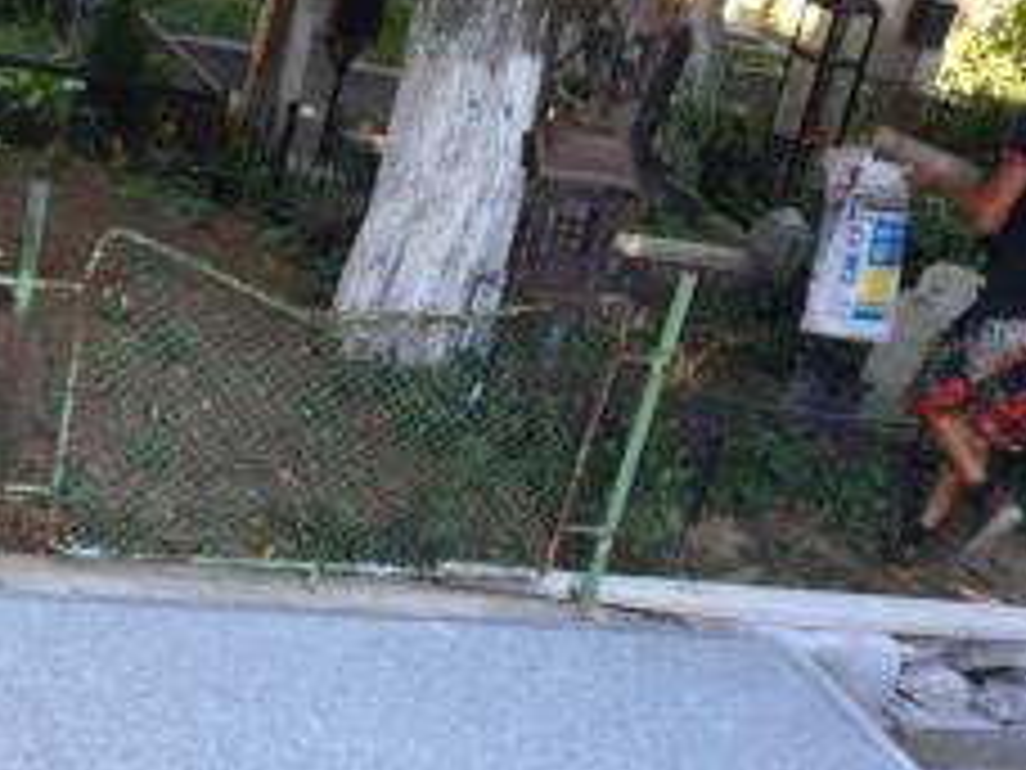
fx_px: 1689
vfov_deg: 25.3
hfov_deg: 33.2
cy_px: 594
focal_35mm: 57
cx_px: 270
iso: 32
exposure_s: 1/100
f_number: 2.2
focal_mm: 4.15
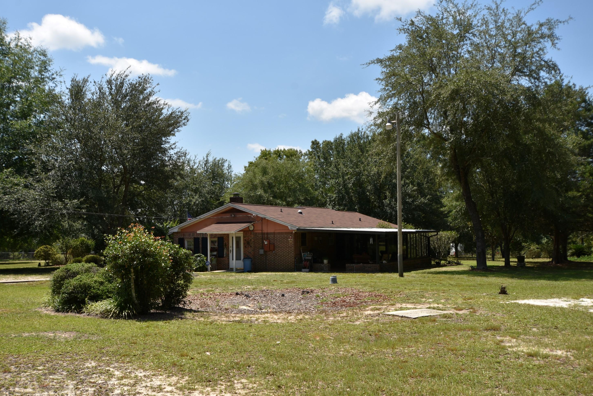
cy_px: 196
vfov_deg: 36.0
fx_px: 610
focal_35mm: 37
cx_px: 302
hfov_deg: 51.9
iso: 100
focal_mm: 24
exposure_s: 1/250
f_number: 8
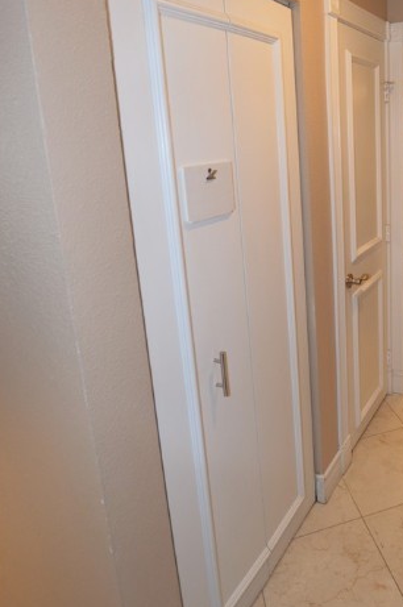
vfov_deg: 70.2
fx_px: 421
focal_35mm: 25
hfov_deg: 48.1
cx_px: 325
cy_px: 221
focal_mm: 10
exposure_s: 1/60
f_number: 4
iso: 400
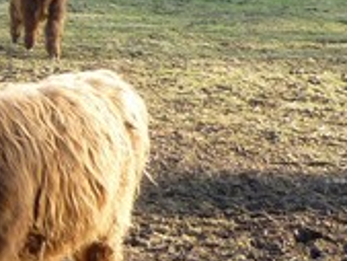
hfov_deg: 9.0
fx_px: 2087
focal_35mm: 208
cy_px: 103
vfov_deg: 7.1
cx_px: -300
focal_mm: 6.4
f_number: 3
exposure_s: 1/160
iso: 80
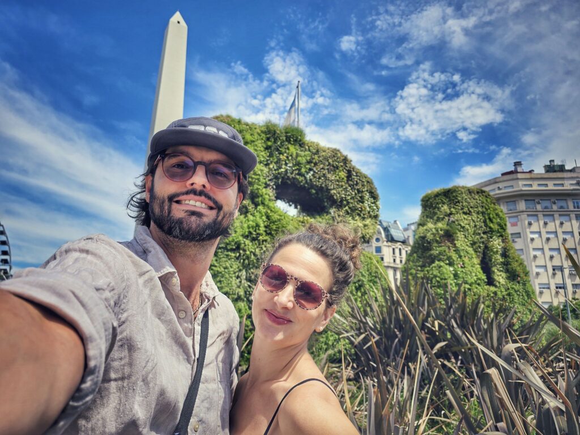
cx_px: 290
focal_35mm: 23
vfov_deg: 58.9
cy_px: 218
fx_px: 385
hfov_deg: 73.9
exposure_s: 1/654
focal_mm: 6.3
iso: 12
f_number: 1.7
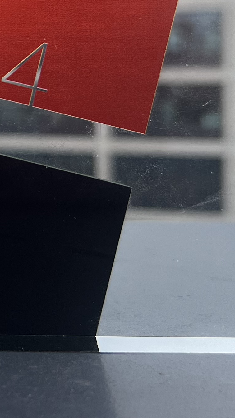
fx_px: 942
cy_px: 64
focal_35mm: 85
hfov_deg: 13.1
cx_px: -162
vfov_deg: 24.5
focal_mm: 5.7
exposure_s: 1/1511
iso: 50
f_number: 1.5
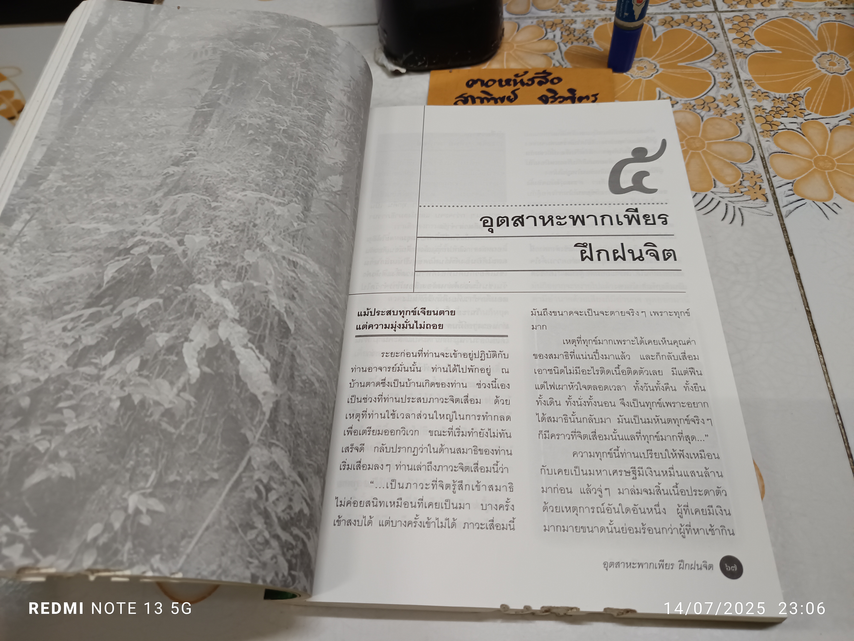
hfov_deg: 71.6
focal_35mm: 24
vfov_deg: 56.8
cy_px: 320
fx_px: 592
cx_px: 427
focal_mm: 5.31
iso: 1106
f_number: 1.7
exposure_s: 1/50
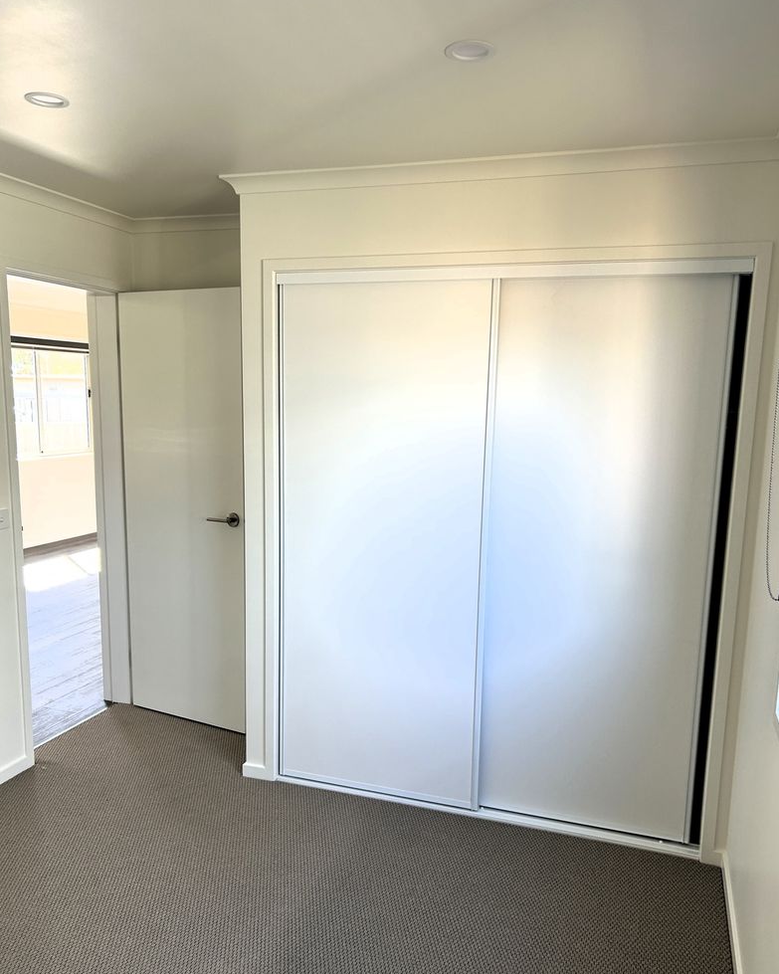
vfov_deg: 62.1
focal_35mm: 28
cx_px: 387
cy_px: 529
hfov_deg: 51.5
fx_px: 807
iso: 50
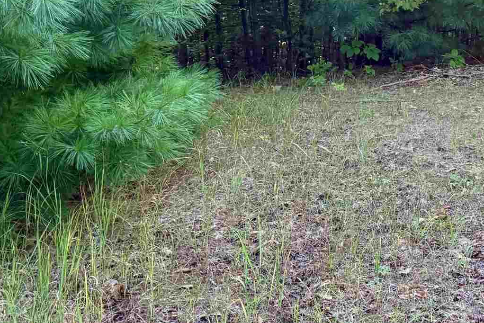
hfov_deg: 26.0
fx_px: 1009
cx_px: 443
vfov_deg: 18.0
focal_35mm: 75
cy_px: 64
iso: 160
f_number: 1.78
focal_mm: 6.76
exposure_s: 1/242
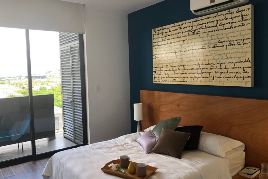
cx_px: 136
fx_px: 223
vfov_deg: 43.6
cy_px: 88
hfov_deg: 61.9
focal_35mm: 30
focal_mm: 3.99
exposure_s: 1/120
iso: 32
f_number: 1.8
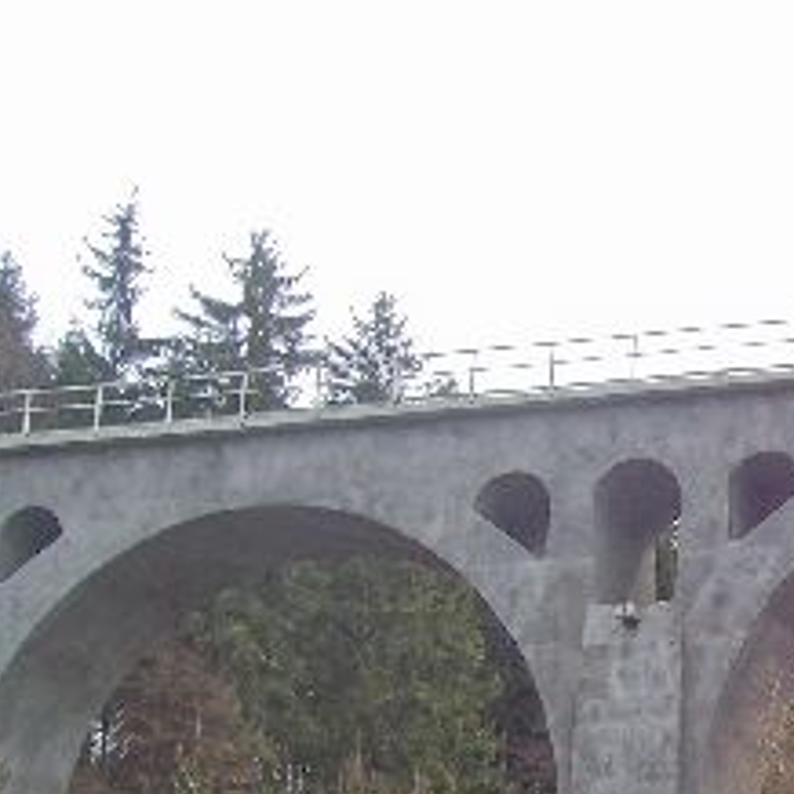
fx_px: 2024
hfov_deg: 21.0
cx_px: 896
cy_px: 656
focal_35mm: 78
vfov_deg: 21.9
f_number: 5.6
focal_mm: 5.6
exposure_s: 1/250
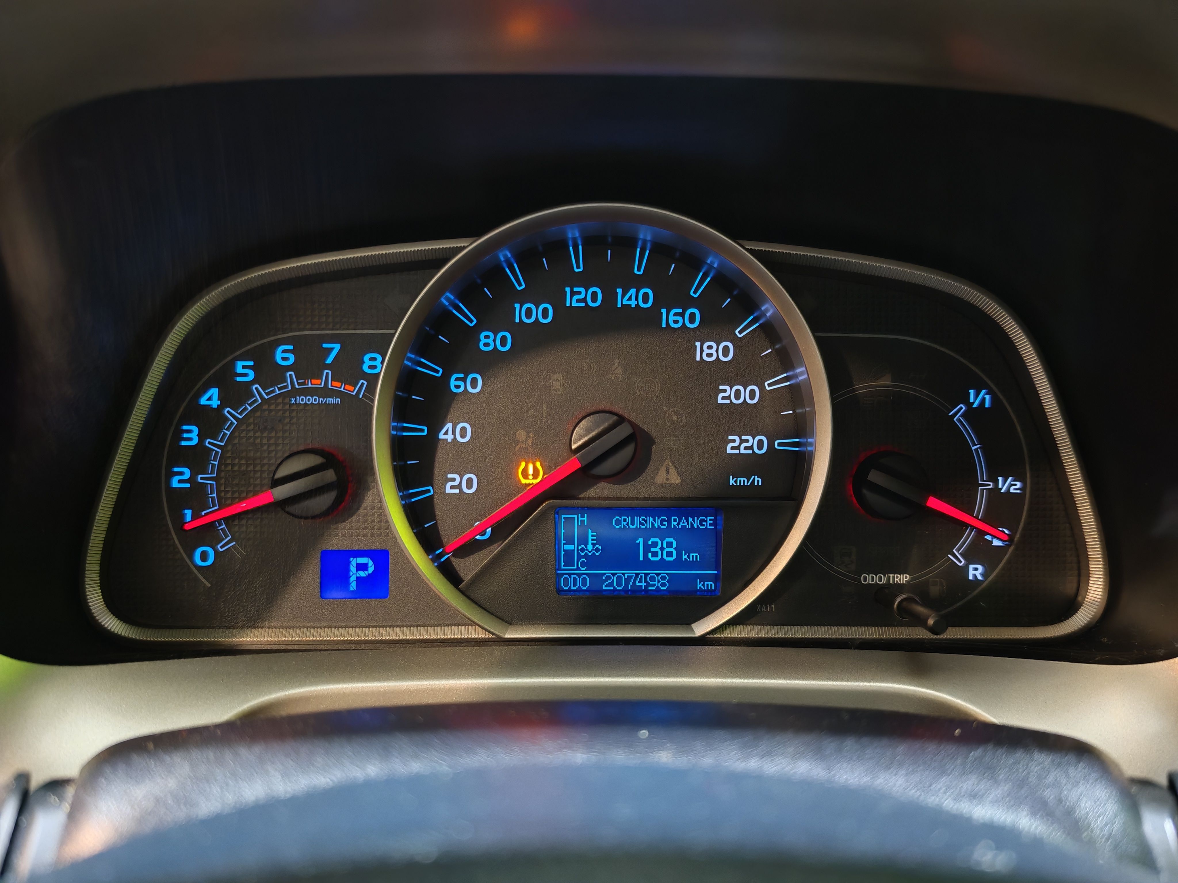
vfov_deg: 51.4
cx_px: 589
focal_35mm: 27
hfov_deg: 65.3
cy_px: 442
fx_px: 919
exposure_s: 1/33
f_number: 1.4
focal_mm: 6.83
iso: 250
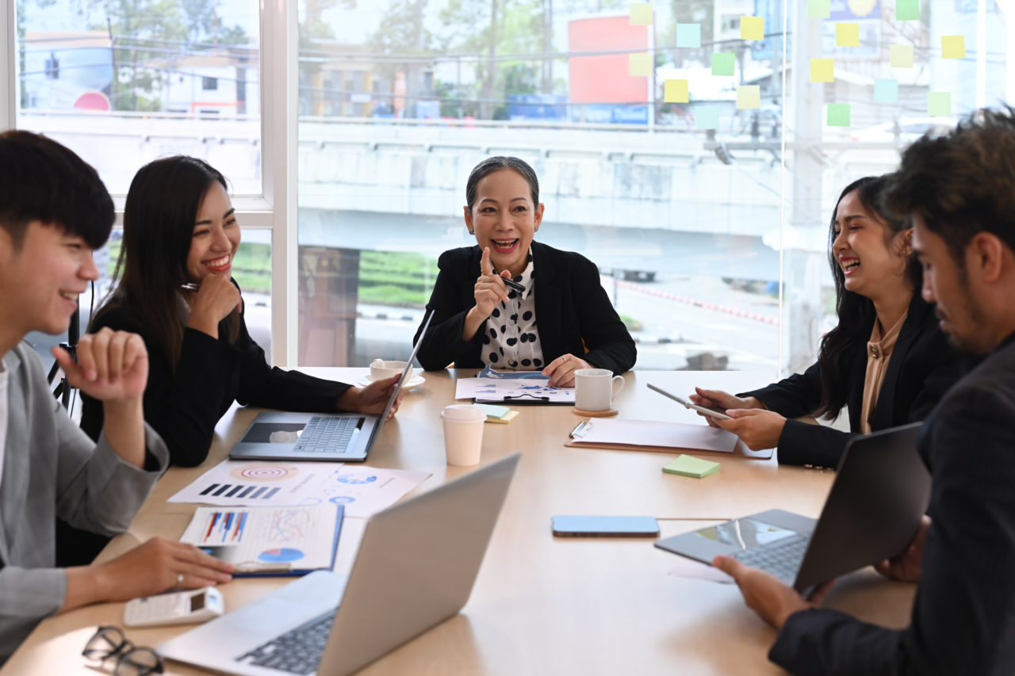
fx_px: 1409
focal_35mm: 50
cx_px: 508
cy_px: 338
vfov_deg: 27.0
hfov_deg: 39.6
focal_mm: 50
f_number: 4
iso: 500
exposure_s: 1/250
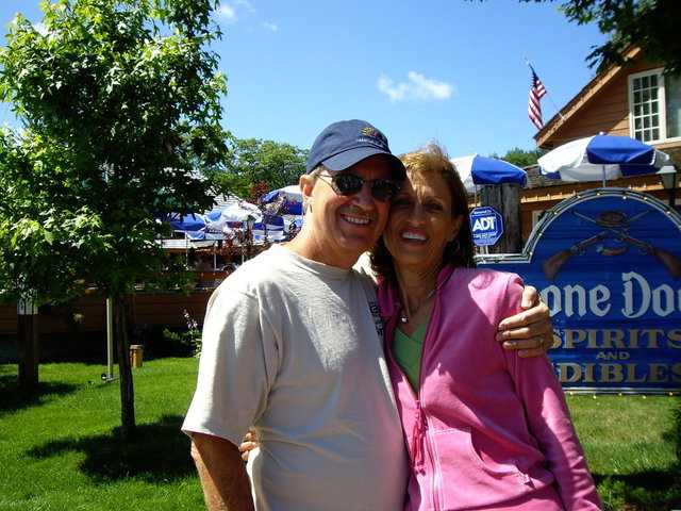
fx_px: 748
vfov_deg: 37.7
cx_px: 340
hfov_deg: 49.0
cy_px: 256
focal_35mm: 38
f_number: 4.3
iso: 50
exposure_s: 1/250
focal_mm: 6.2
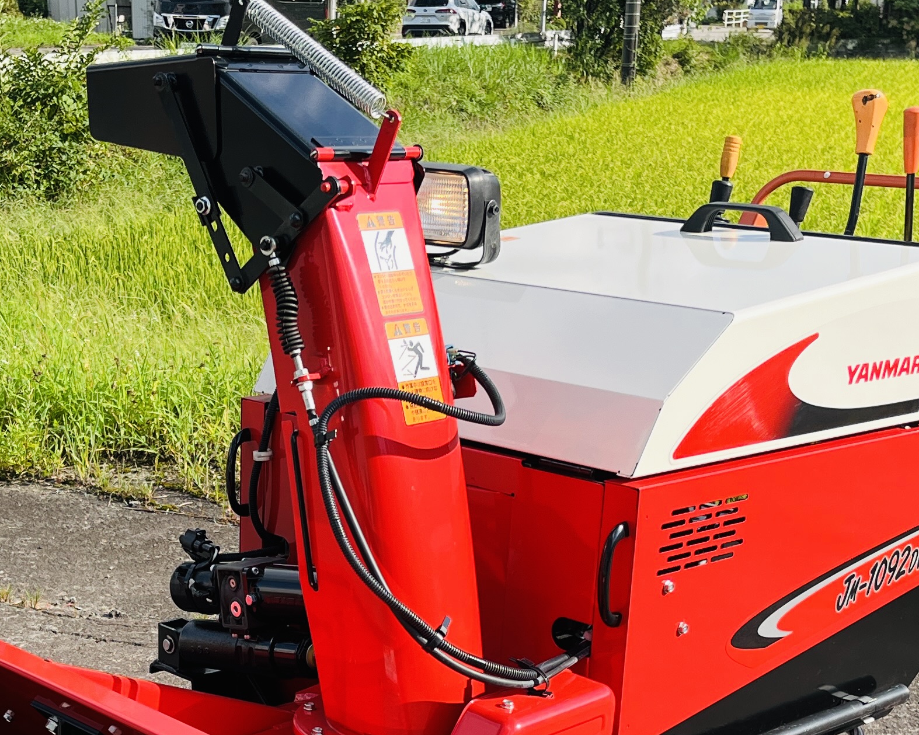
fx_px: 1768
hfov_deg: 29.0
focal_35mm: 65
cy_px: 687
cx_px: 336
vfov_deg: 22.8
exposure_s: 1/1623
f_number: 1.6
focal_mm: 5.1
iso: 50
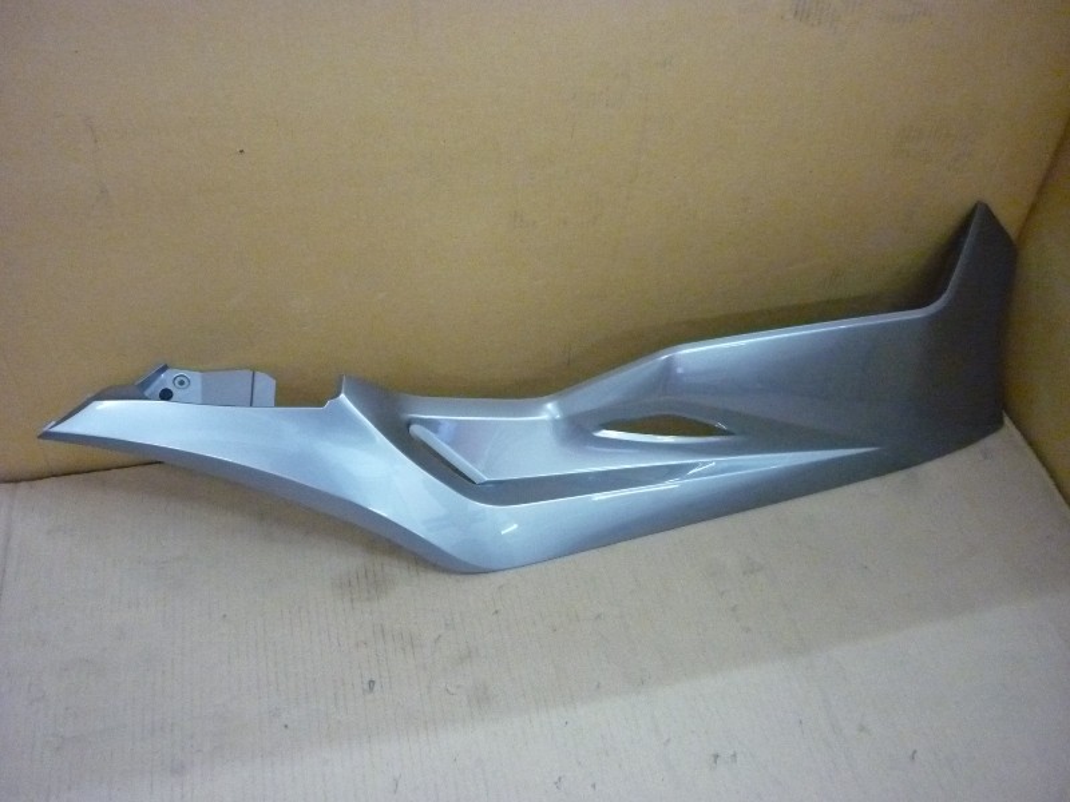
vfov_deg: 42.9
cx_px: 535
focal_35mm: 33
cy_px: 401
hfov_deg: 55.4
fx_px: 1020
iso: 800
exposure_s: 1/30
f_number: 2.8
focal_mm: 5.5
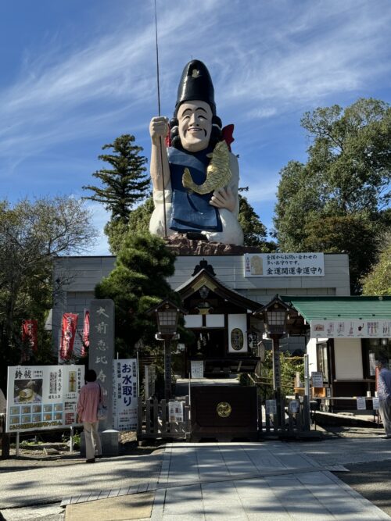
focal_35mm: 48
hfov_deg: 30.3
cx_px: 196
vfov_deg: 39.7
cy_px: 260
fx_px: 723
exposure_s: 1/3096
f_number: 1.78
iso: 64
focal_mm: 6.86
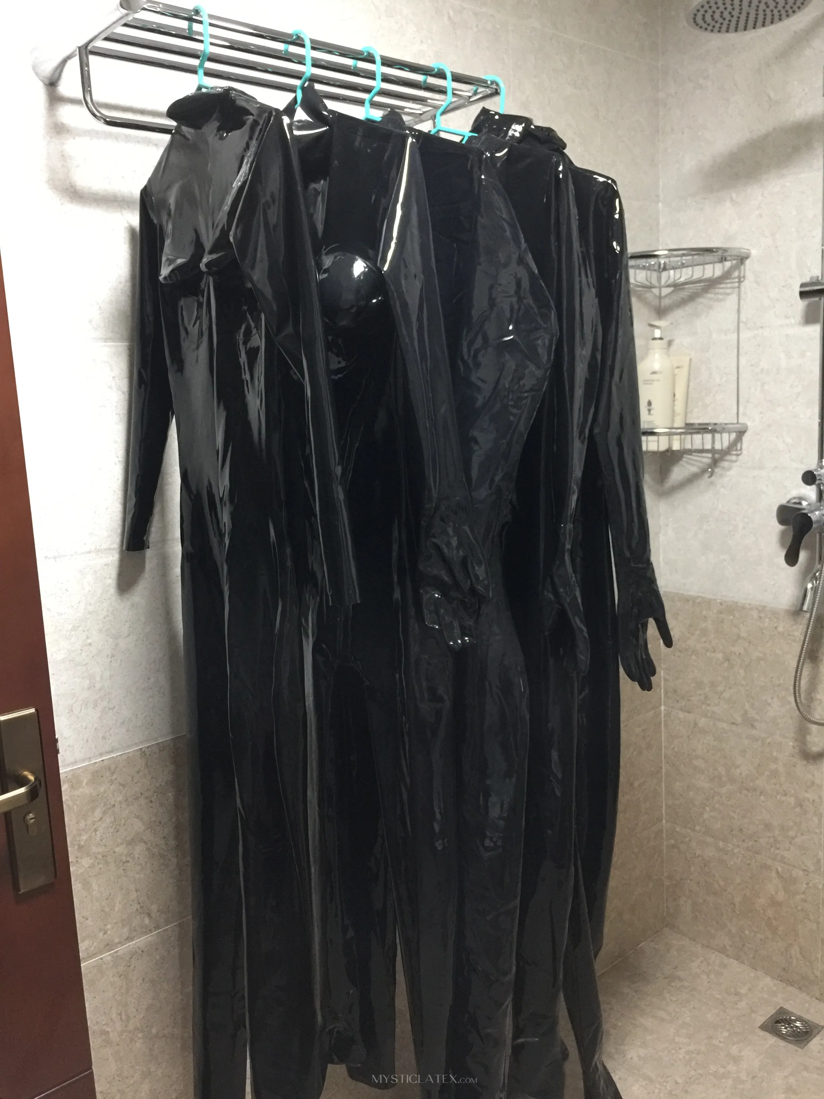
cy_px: 550
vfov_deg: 61.7
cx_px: 412
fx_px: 920
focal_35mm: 29
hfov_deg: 48.2
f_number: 2.2
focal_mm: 4.15
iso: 160
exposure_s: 1/8
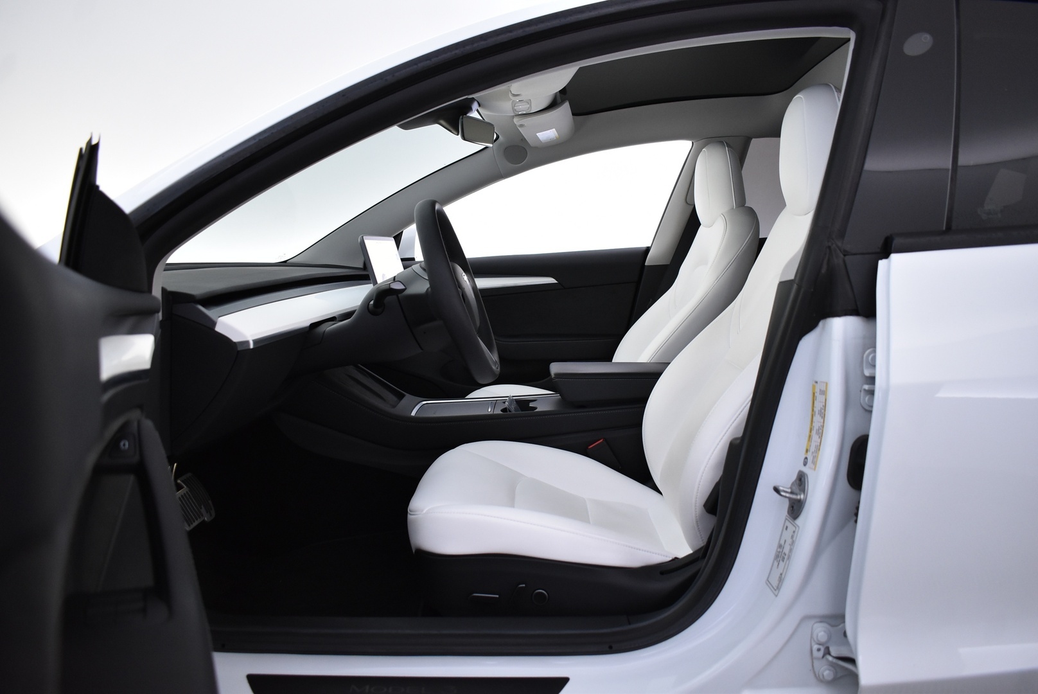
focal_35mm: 27
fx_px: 779
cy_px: 347
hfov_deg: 67.3
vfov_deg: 48.0
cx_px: 519
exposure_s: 1/30
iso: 1100
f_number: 3.5
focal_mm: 18
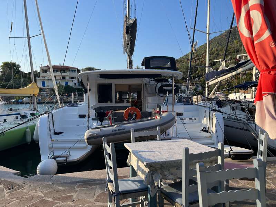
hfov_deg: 67.3
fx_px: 207
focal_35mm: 26
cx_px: 138
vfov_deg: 53.1
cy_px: 104
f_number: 1.6
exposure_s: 1/1776
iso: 50
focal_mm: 5.1
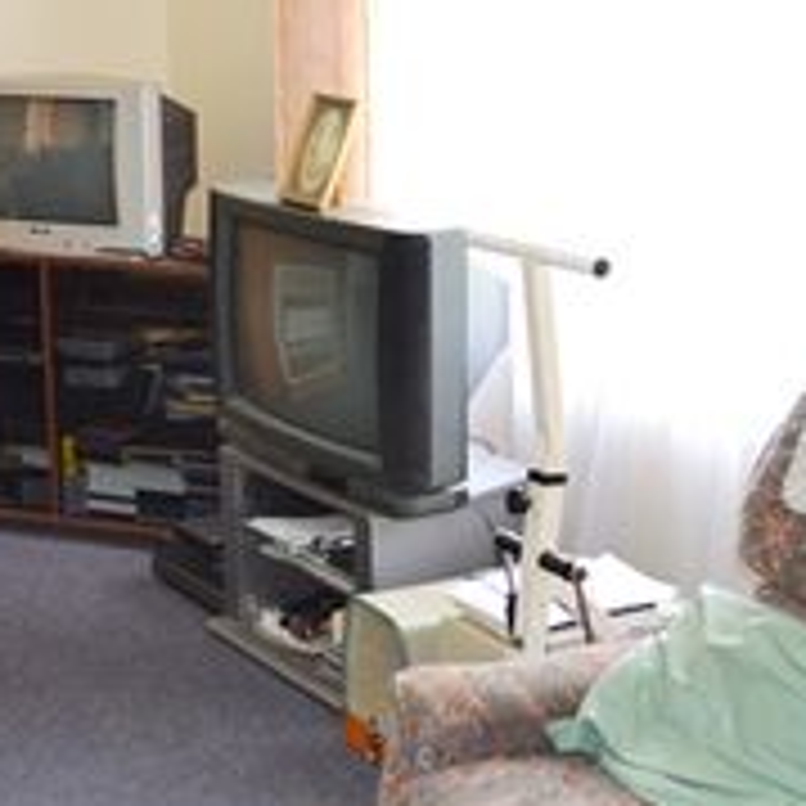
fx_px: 1765
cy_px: 398
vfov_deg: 25.7
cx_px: 180
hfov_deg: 25.4
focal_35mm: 67
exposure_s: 1/80
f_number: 4
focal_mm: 20
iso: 400
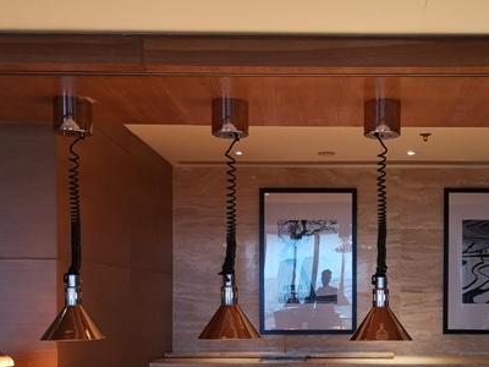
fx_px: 763
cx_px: 328
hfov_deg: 35.2
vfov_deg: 26.4
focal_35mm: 54
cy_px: 307
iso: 250
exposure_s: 1/100
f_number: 1.8
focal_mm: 3.95
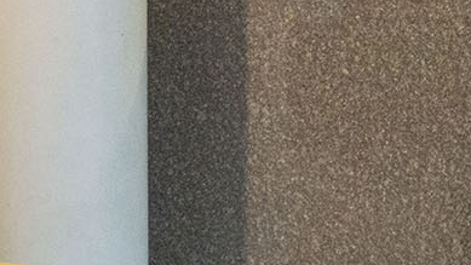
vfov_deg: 5.5
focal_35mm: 217
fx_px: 2711
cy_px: 538
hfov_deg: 9.9
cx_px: 184
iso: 1600
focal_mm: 28
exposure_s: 1/60
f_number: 5
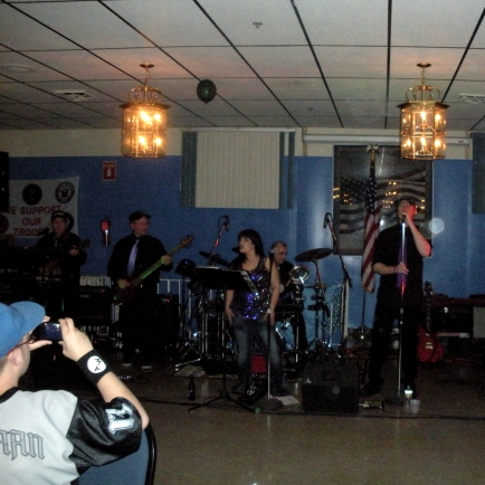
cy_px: 239
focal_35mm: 44
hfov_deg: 37.8
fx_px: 697
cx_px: 334
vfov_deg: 38.3
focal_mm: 6.3
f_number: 3.5
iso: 800
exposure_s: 1/60
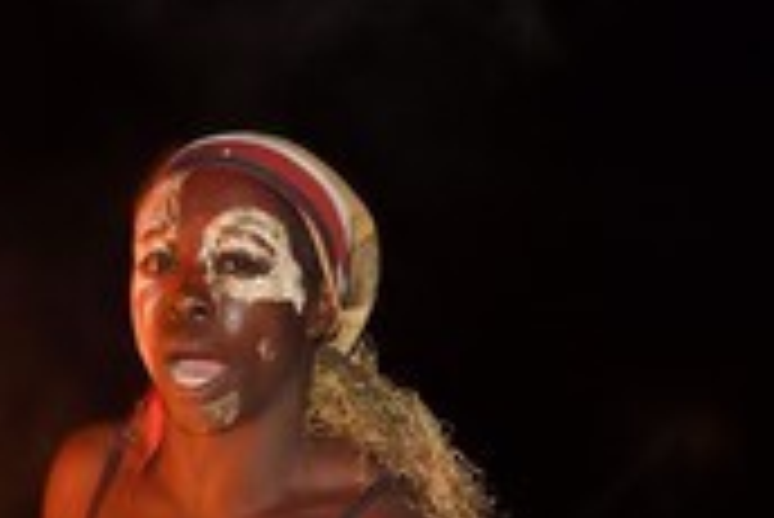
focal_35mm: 117
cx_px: 324
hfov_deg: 17.5
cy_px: 599
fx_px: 2518
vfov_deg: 11.5
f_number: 4
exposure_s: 1/30
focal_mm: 48
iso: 6400
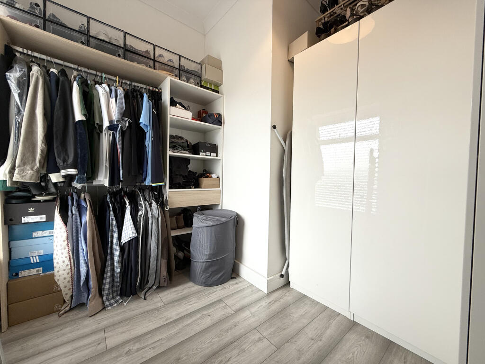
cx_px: 242
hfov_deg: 102.1
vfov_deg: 85.7
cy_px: 182
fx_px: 196
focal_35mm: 14
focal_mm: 2.22
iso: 50
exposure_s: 1/99
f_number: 2.2
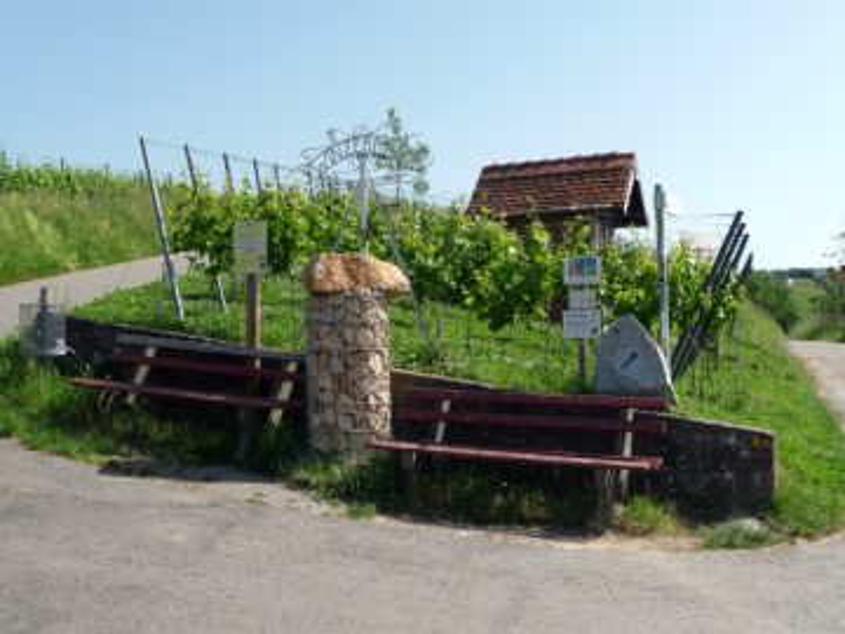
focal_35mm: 45
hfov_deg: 42.1
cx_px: 422
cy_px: 317
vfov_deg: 32.2
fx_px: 1098
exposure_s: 1/640
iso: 100
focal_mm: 7.6
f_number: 4.1
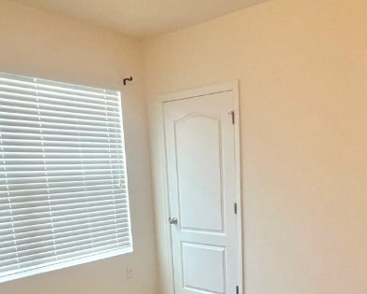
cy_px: 248
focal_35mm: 33
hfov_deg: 53.5
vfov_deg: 41.9
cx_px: 233
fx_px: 358
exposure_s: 1/60
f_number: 1.8
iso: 160
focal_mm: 1.57
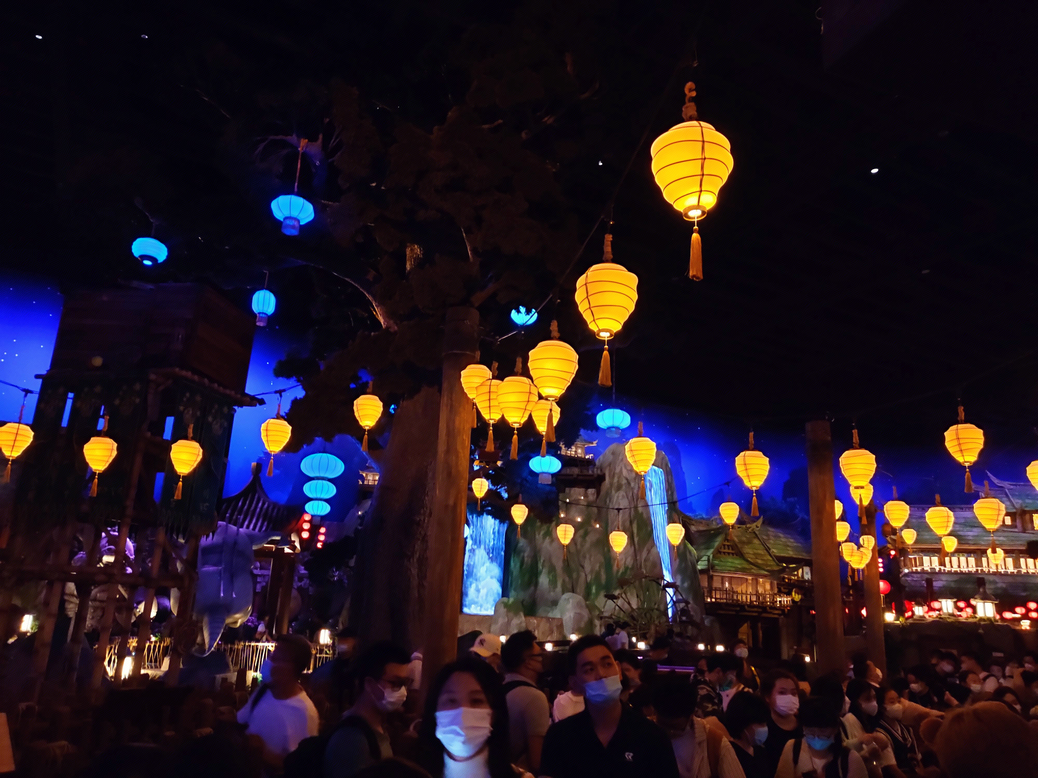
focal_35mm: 26
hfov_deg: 67.3
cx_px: 519
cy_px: 389
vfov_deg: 53.1
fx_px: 780
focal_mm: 4.75
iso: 4124
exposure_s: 1/50
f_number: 1.75
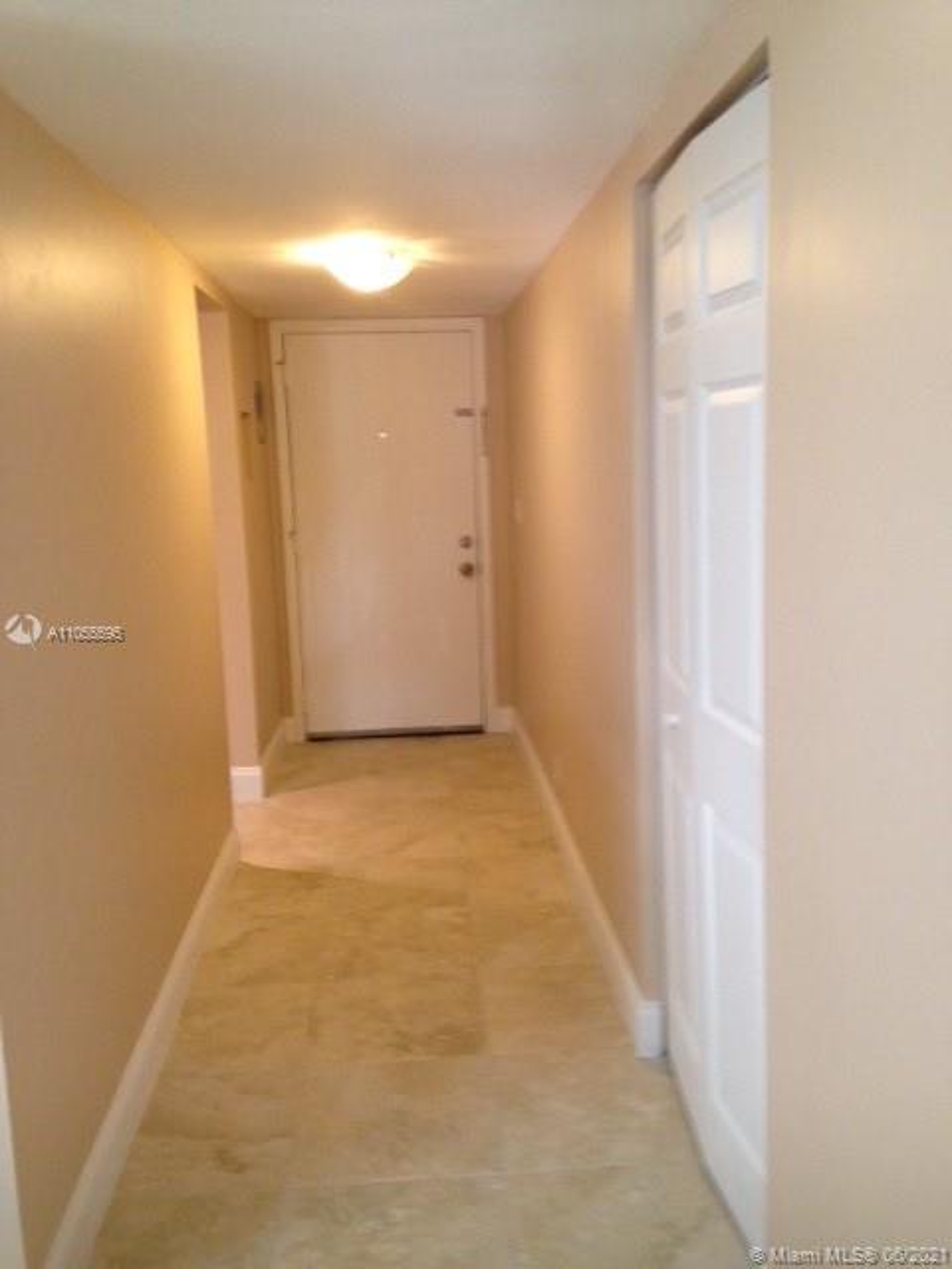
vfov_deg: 55.4
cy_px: 634
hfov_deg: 42.9
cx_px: 476
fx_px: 1210
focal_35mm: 33
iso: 160
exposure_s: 1/20
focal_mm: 4.12
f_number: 2.4
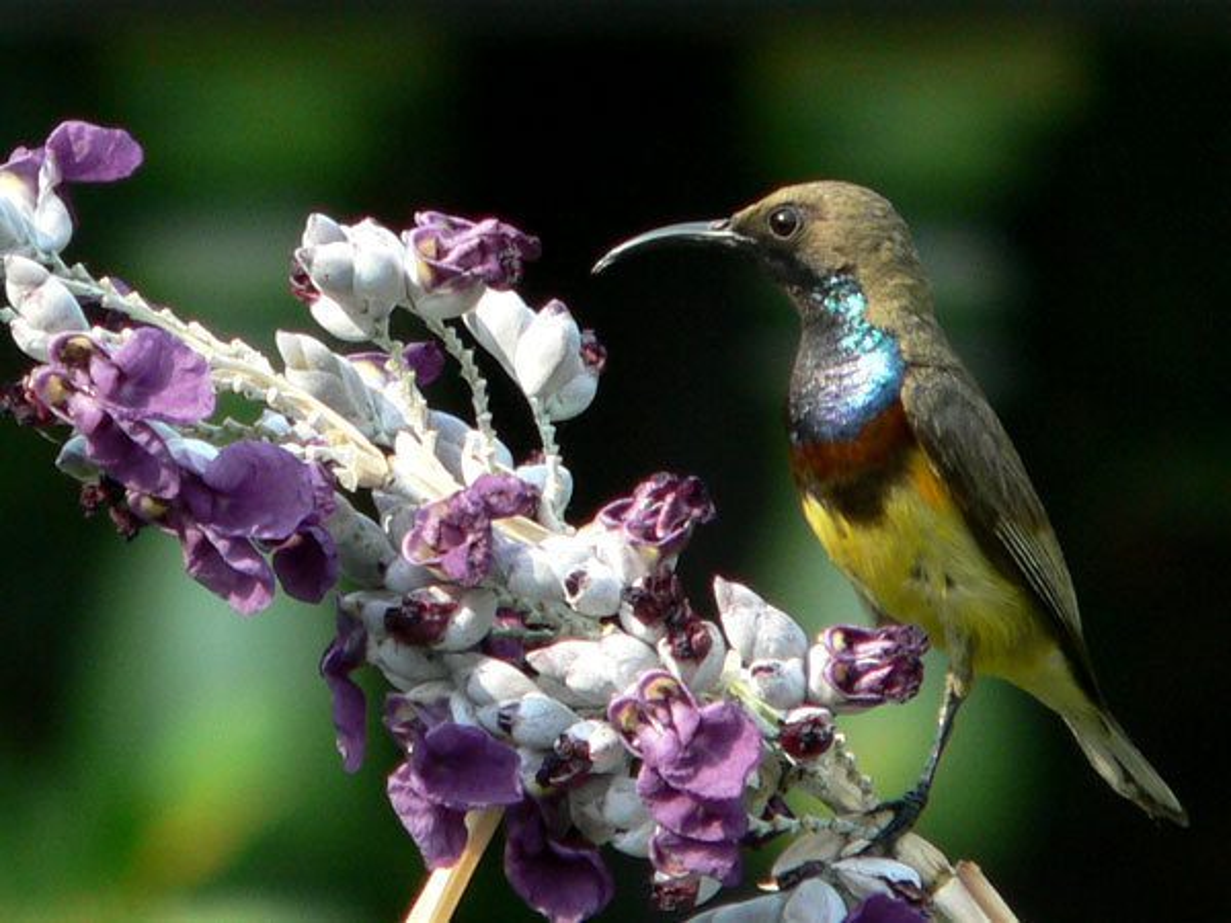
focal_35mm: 420
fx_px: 14936
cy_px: 462
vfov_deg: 3.5
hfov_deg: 4.7
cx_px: 616
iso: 100
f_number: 4
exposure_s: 1/250
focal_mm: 55.2
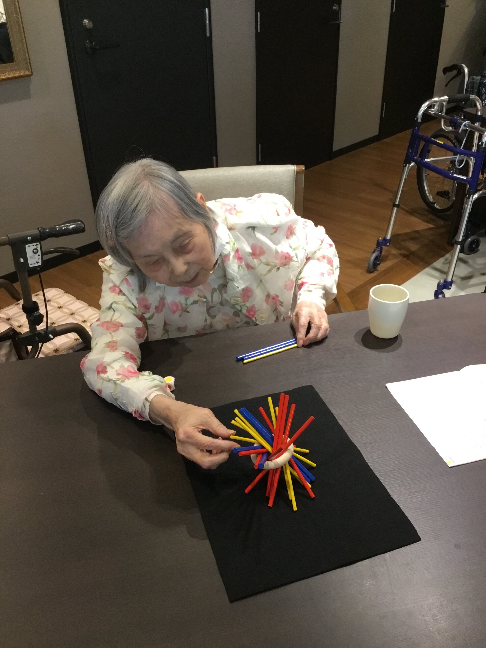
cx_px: 243
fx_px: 580
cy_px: 324
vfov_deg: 58.4
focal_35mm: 31
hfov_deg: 45.4
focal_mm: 3.3
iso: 100
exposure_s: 1/30
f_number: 2.4
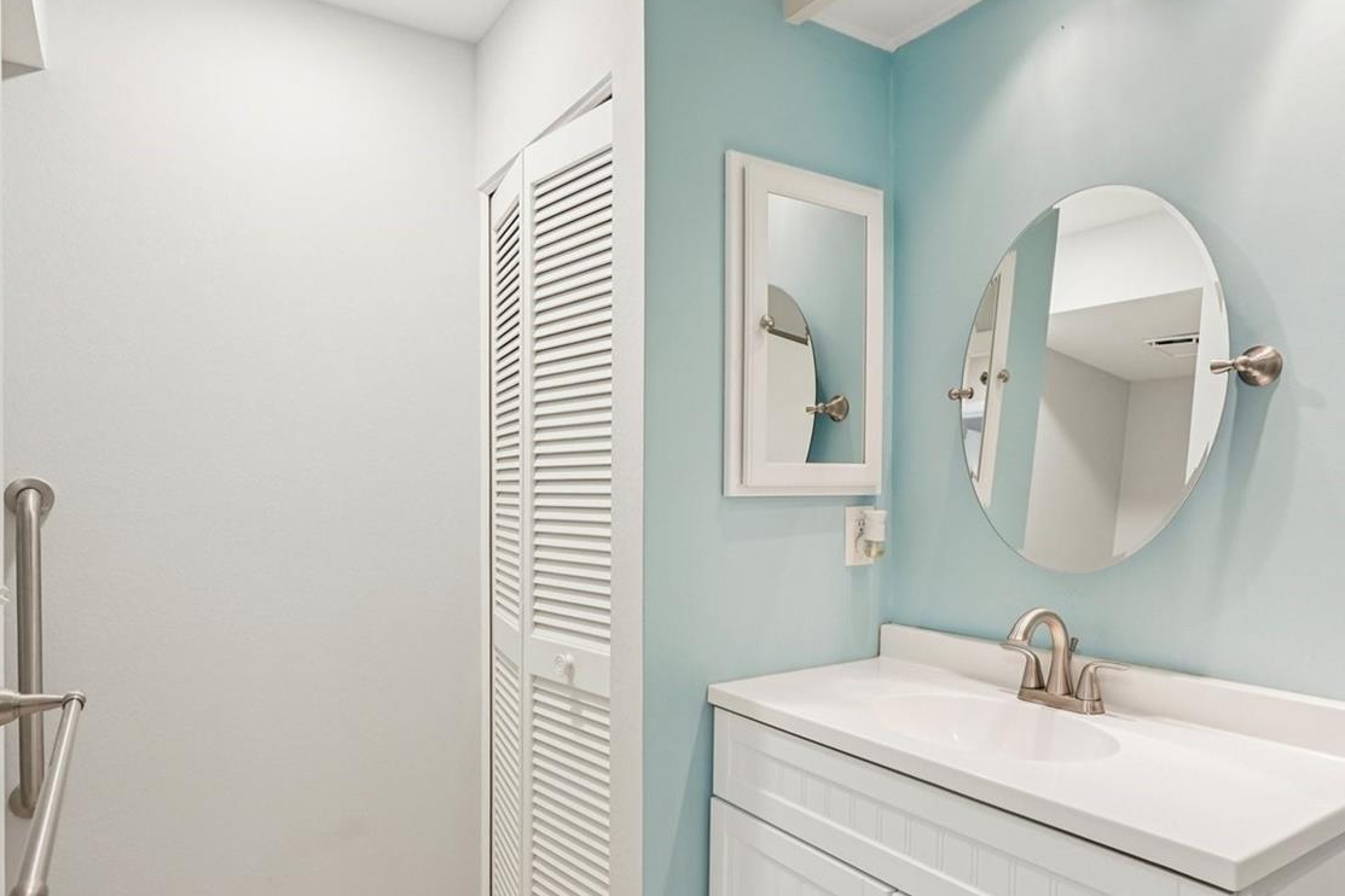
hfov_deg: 76.0
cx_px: 707
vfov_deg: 55.1
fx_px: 859
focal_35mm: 23
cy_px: 476
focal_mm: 16
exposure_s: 1/20
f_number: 8
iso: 400
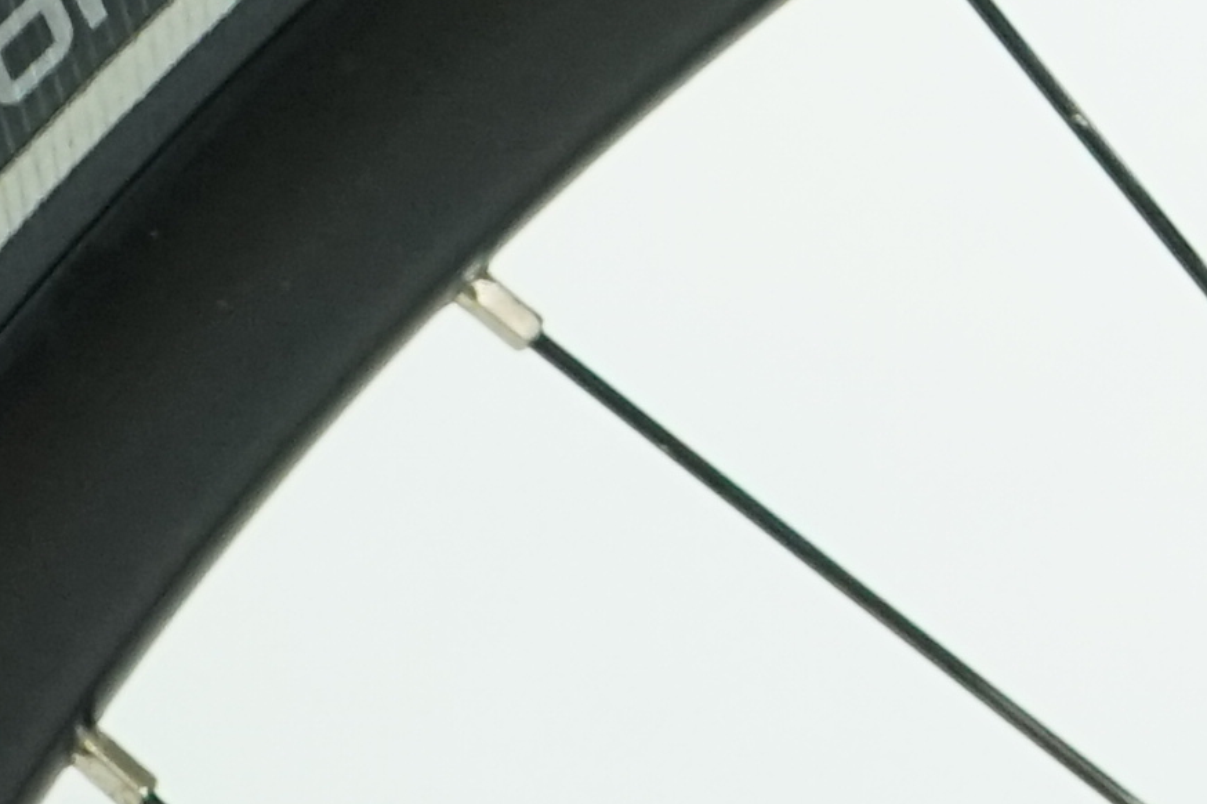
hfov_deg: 7.7
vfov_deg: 4.9
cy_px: -1911
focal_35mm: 261
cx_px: 1841
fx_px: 8747
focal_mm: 38
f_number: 5.6
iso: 2500
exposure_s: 1/200
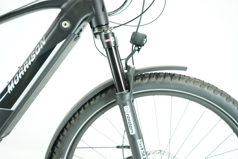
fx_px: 218
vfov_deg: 40.0
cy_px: 80
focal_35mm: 33
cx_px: 119
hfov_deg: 57.2
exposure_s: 1/200
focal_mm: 33
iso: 2500
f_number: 4
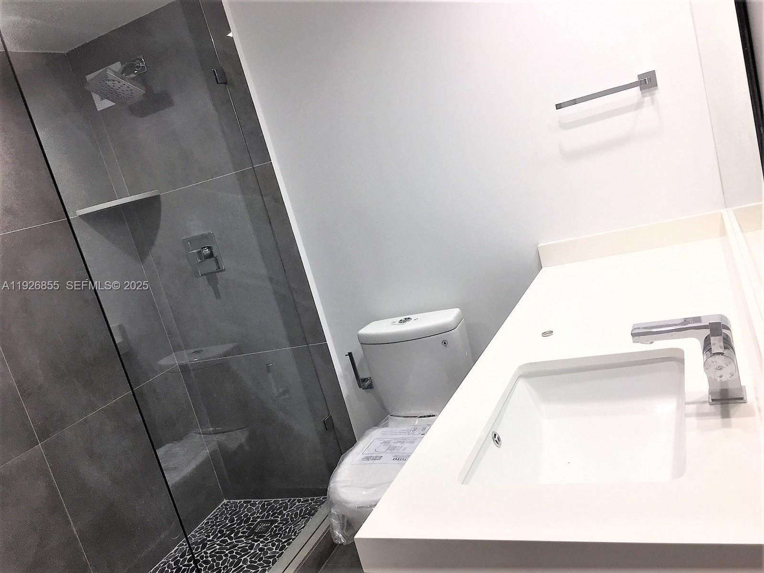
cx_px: 382
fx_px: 640
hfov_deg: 61.7
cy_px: 286
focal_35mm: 29
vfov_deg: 48.2
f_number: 2.2
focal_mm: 4.15
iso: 32
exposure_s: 1/40
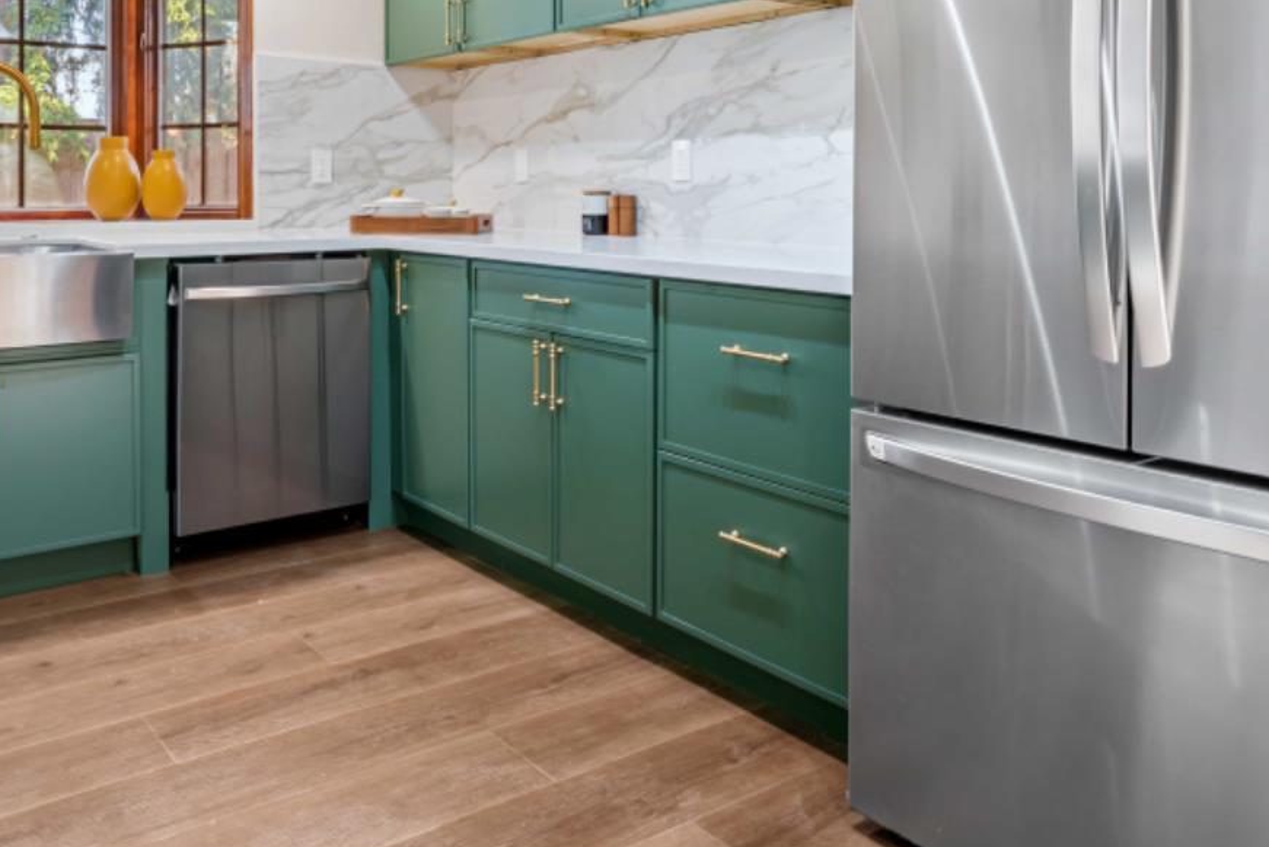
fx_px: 1093
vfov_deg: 41.1
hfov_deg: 60.0
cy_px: 214
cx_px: 545
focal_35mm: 31
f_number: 16
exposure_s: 1.3
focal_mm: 18
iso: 250
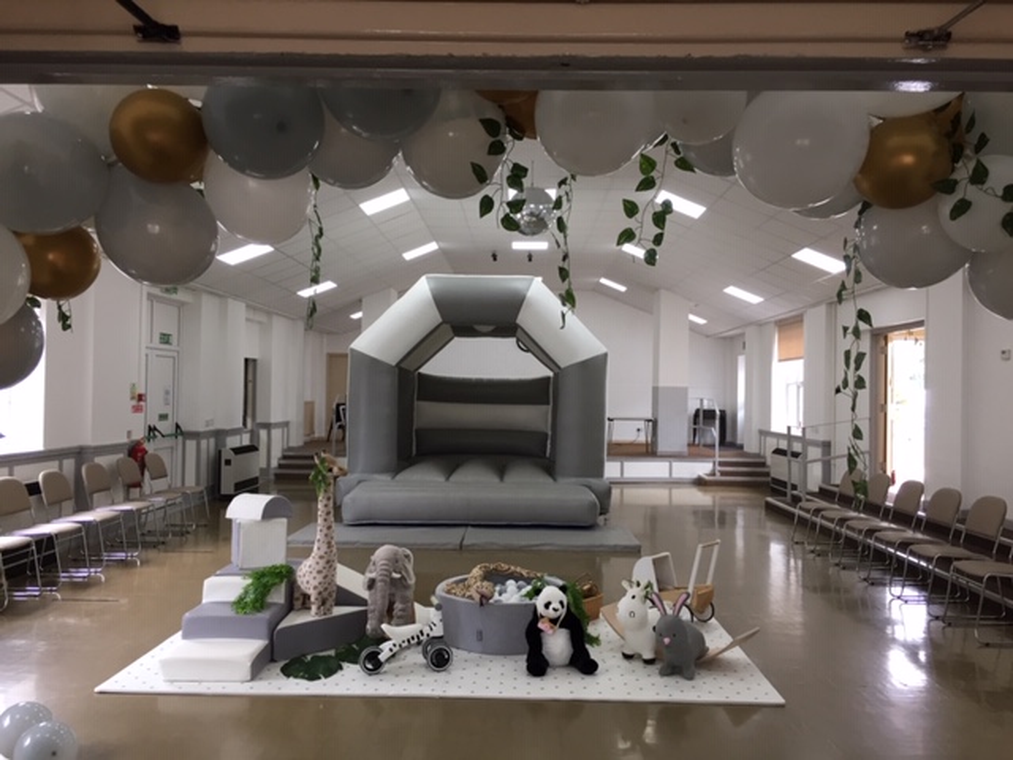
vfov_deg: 48.2
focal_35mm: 29
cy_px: 380
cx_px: 506
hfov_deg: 61.7
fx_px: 849
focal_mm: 4.15
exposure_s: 1/33
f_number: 2.2
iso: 40
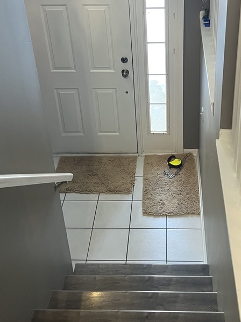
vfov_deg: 39.1
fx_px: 436
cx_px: 145
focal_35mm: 47
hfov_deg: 30.8
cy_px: 71
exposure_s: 1/60
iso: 80
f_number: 1.5
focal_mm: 5.7
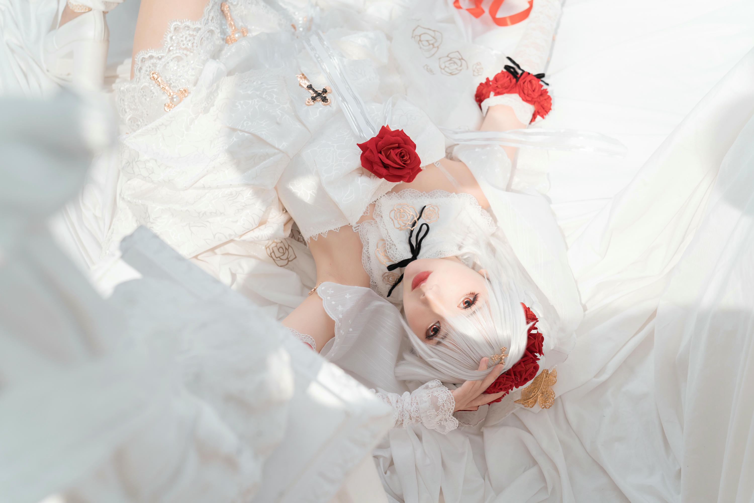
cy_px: 252
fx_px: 838
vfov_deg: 33.4
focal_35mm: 40
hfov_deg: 48.5
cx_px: 377
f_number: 2.8
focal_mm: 40
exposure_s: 1/80
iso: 200
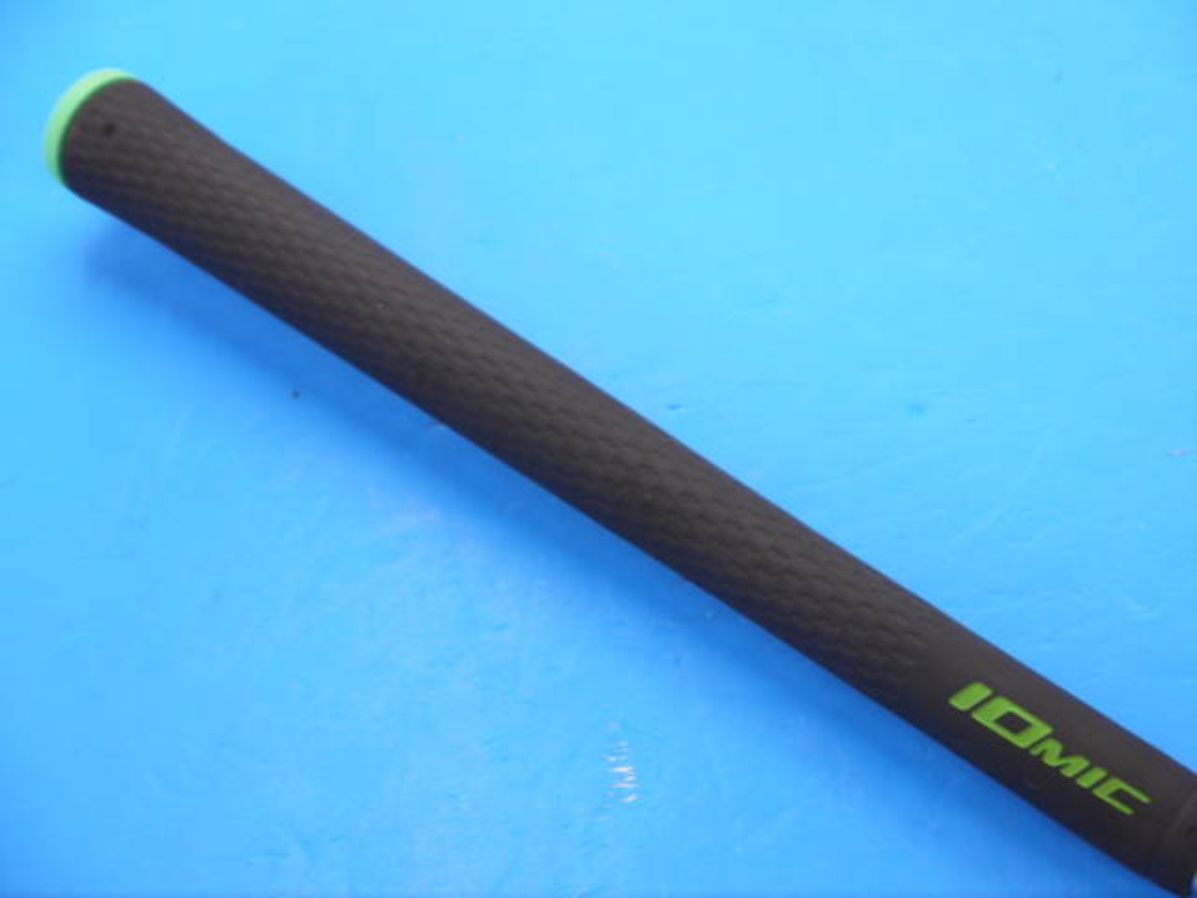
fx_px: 2697
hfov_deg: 25.0
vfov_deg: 18.9
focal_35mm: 78
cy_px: 449
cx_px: 598
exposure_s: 1/80
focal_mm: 39
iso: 640
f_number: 5.5
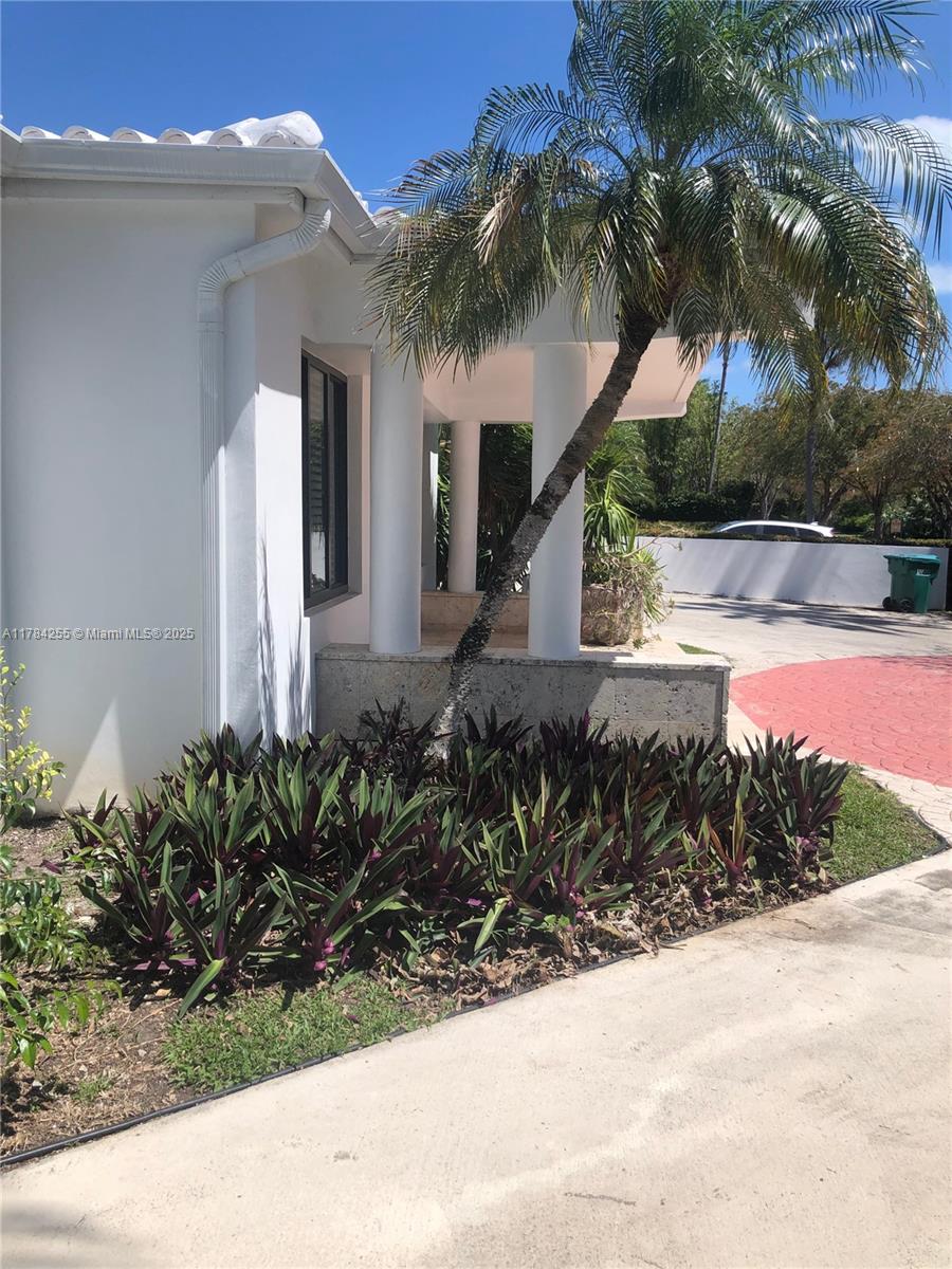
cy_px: 634
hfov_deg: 49.7
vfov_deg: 63.4
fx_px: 1027
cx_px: 476
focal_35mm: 28
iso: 20
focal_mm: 3.99
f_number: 1.8
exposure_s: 1/2558
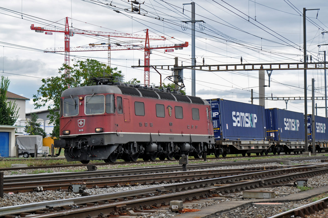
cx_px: 164
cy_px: 109
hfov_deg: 19.5
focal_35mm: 105
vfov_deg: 13.0
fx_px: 955
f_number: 4.5
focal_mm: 70
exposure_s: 1/1000
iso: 400
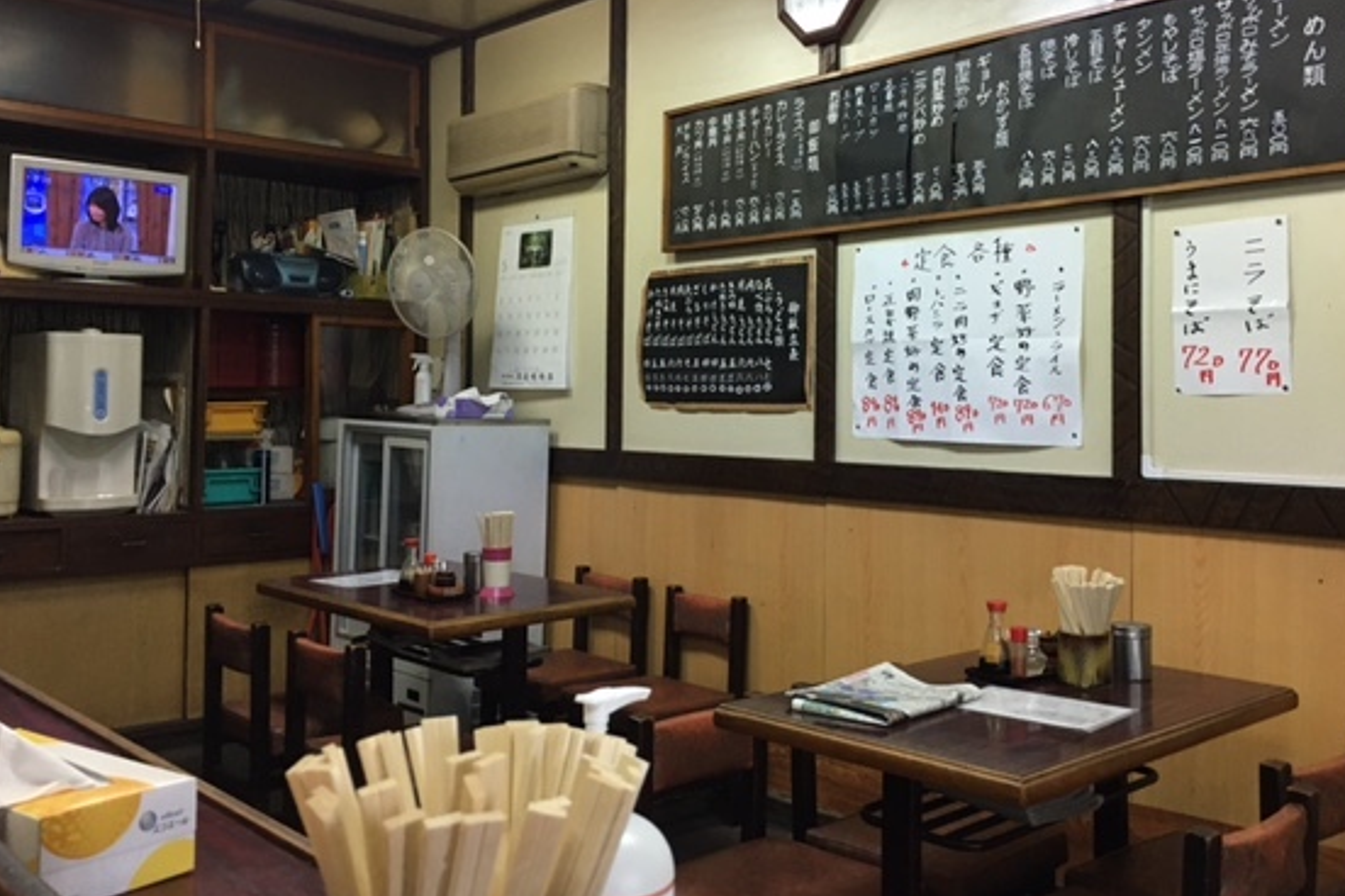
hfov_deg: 54.4
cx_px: 714
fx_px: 1308
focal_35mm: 35
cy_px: 373
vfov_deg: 37.7
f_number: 2.2
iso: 125
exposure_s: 1/30
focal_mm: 4.15
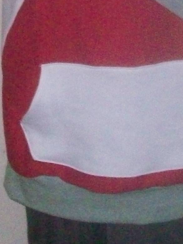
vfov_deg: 12.1
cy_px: -102
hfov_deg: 9.4
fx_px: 1106
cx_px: 132
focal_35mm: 157
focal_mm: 6.2
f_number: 2.8
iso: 400
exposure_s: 1/128
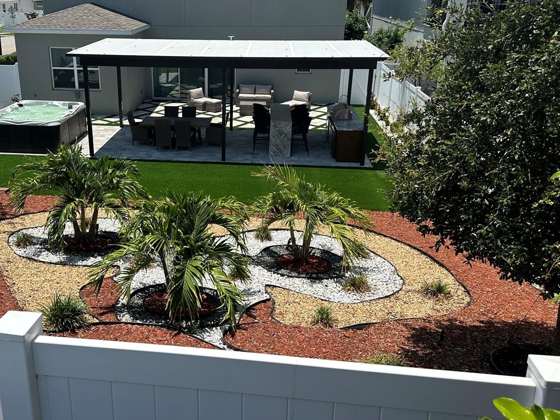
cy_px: 176
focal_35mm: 34
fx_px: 550
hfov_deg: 53.4
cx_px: 211
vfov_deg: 41.7
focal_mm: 6.86
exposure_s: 1/5000
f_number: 1.78
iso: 80
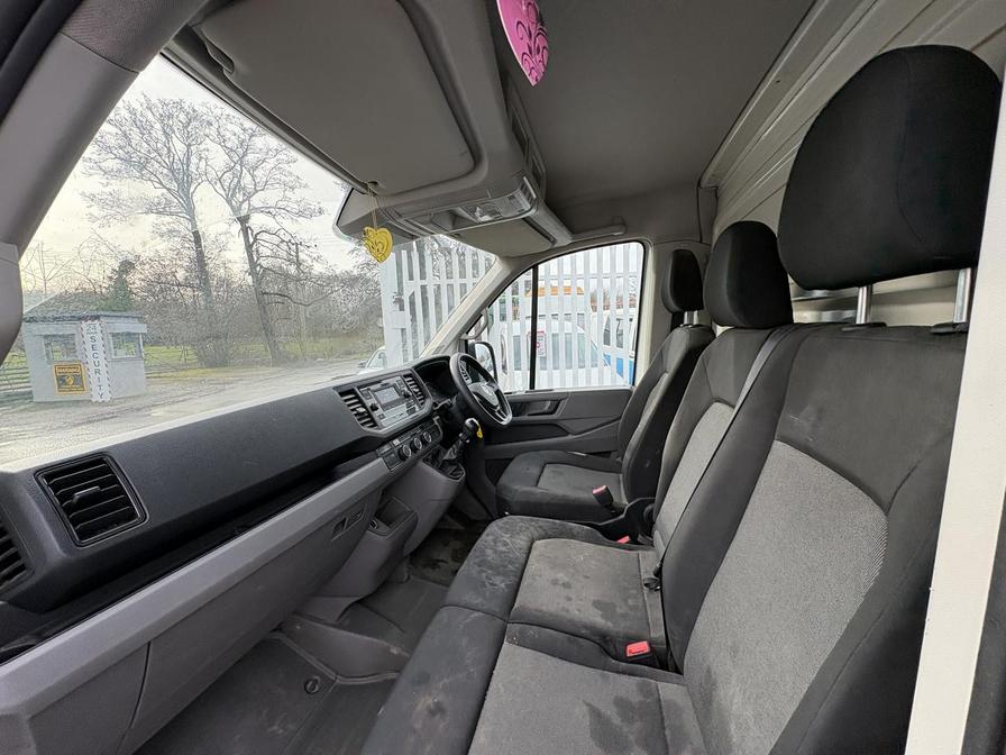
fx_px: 407
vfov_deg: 85.7
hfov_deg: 102.1
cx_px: 503
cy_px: 378
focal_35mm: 14
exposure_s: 1/266
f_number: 2.2
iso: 50
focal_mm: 2.22
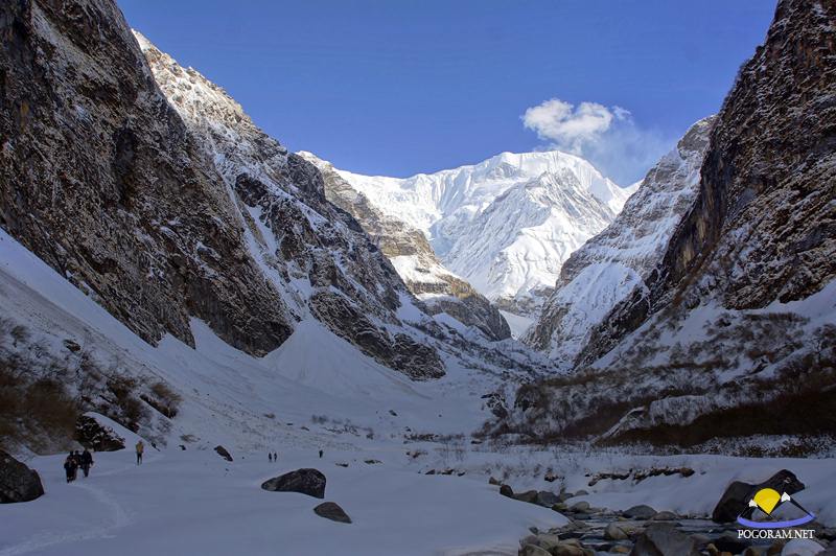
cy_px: 278
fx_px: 975
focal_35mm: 42
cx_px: 418
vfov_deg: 31.8
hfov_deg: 46.4
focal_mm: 28
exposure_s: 1/200
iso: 100
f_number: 6.3
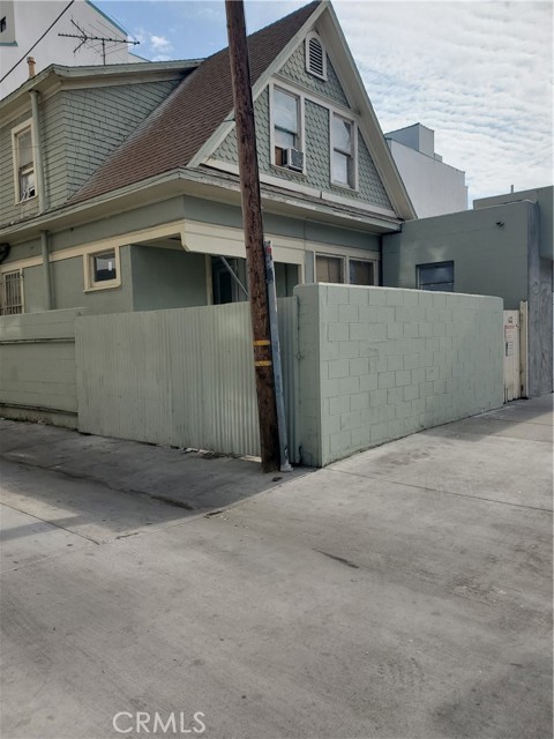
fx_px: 555
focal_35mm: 26
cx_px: 277
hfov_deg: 53.1
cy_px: 370
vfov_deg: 67.3
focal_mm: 4.3
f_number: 2.4
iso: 50
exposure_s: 1/2010
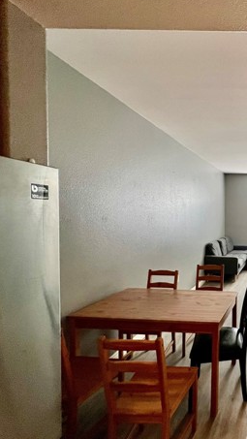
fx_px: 233
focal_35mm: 20
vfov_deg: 86.6
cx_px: 278
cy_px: 222
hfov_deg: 42.5
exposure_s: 1/120
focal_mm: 1.57
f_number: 1.8
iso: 160
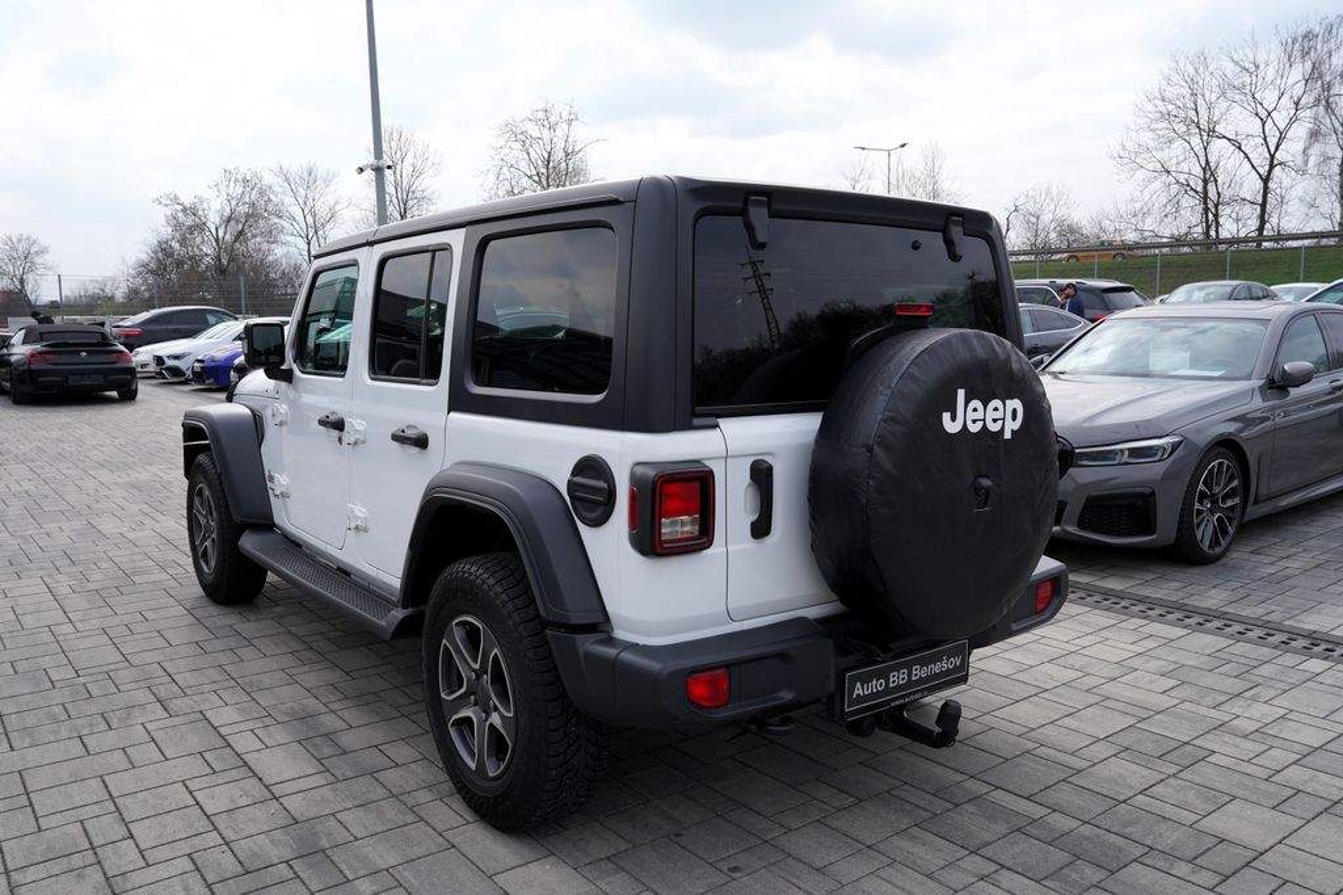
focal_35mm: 27
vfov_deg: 47.9
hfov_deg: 67.4
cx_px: 672
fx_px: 1007
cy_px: 448
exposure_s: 1/250
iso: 100
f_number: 8
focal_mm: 27
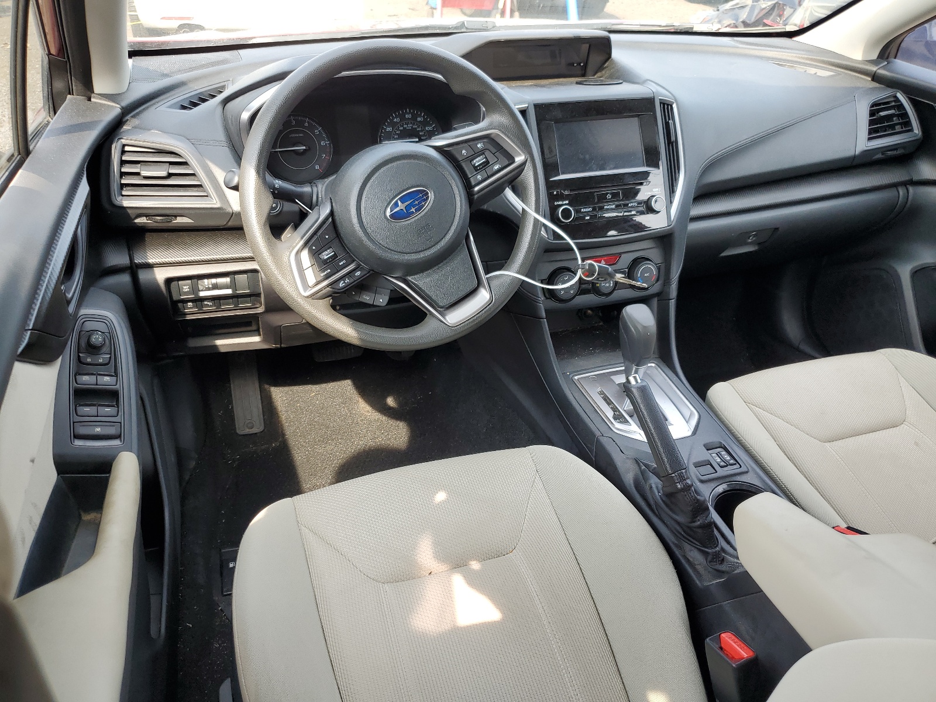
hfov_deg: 67.3
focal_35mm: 26
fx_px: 703
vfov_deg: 53.1
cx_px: 468
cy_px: 351
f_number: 1.5
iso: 50
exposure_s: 1/192
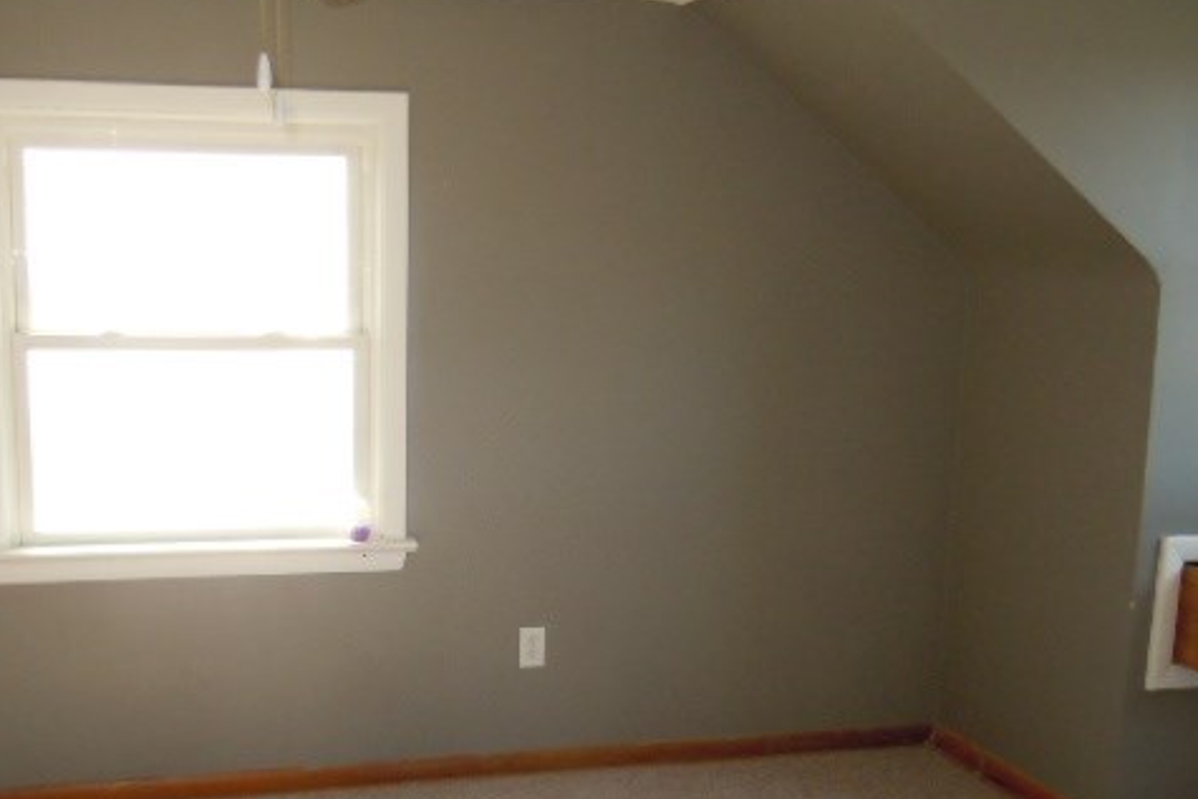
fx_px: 1398
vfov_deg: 31.7
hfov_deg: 45.9
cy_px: 529
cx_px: 439
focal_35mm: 42
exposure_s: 1/80
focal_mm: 5.4
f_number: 3.5
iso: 400
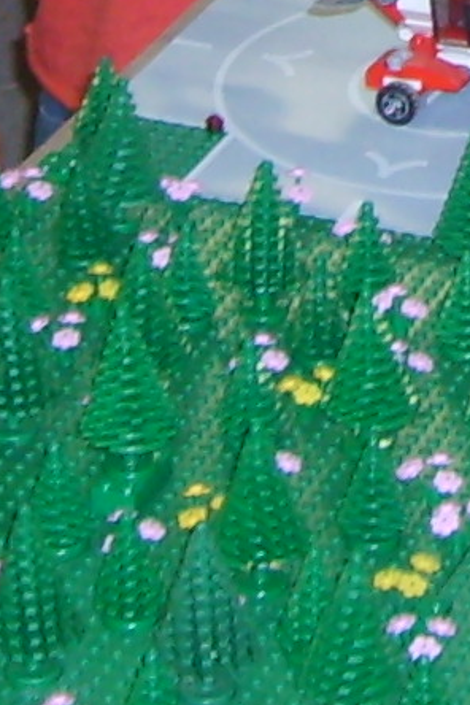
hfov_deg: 6.4
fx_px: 4112
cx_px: 788
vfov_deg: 9.5
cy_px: -354
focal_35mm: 210
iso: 100
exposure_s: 1/45
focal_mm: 5.8
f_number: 2.8
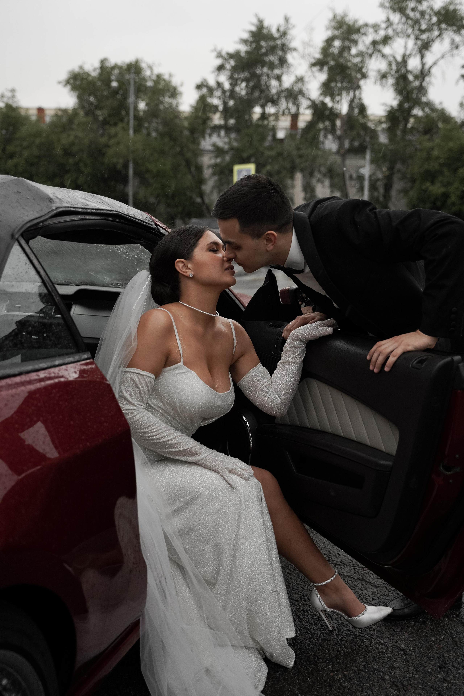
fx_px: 735
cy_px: 348
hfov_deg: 35.1
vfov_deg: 50.7
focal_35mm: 38
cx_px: 232
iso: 1000
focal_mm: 38
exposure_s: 1/320
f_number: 2.8
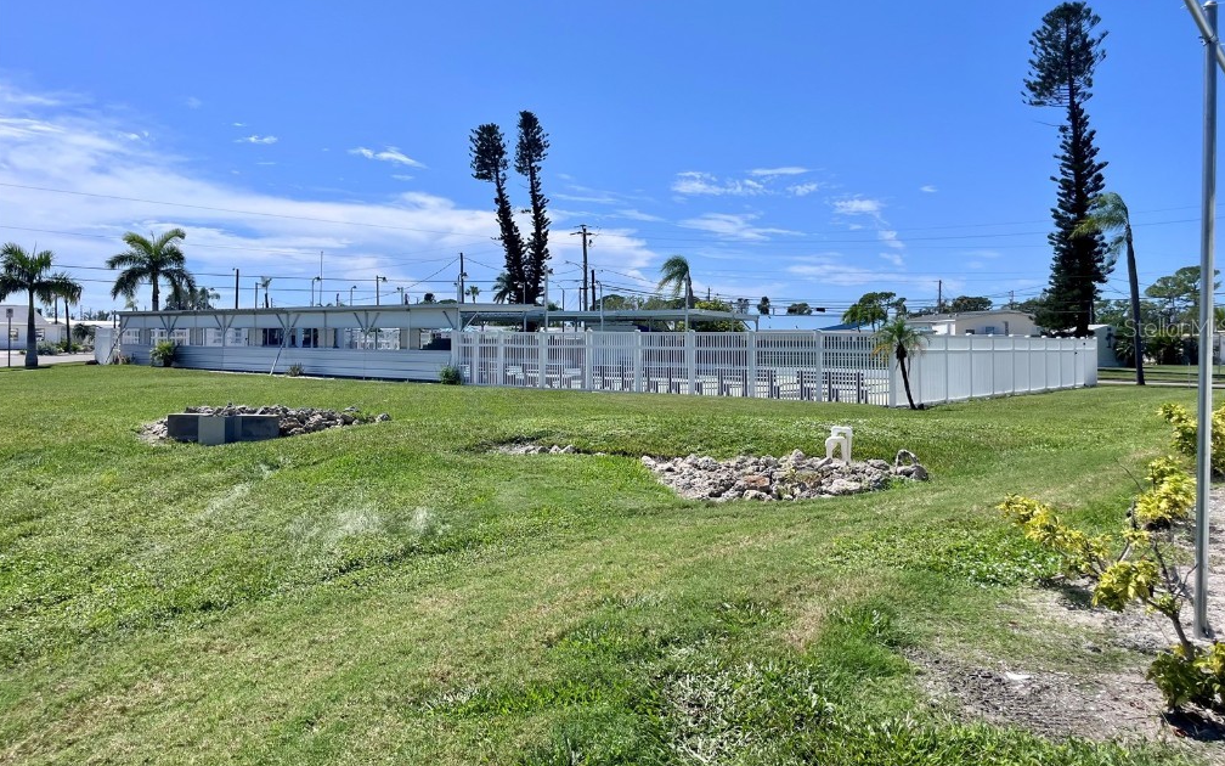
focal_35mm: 28
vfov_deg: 44.4
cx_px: 616
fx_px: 935
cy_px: 327
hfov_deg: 66.5
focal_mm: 5.1
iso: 50
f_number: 1.6
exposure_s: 1/6173
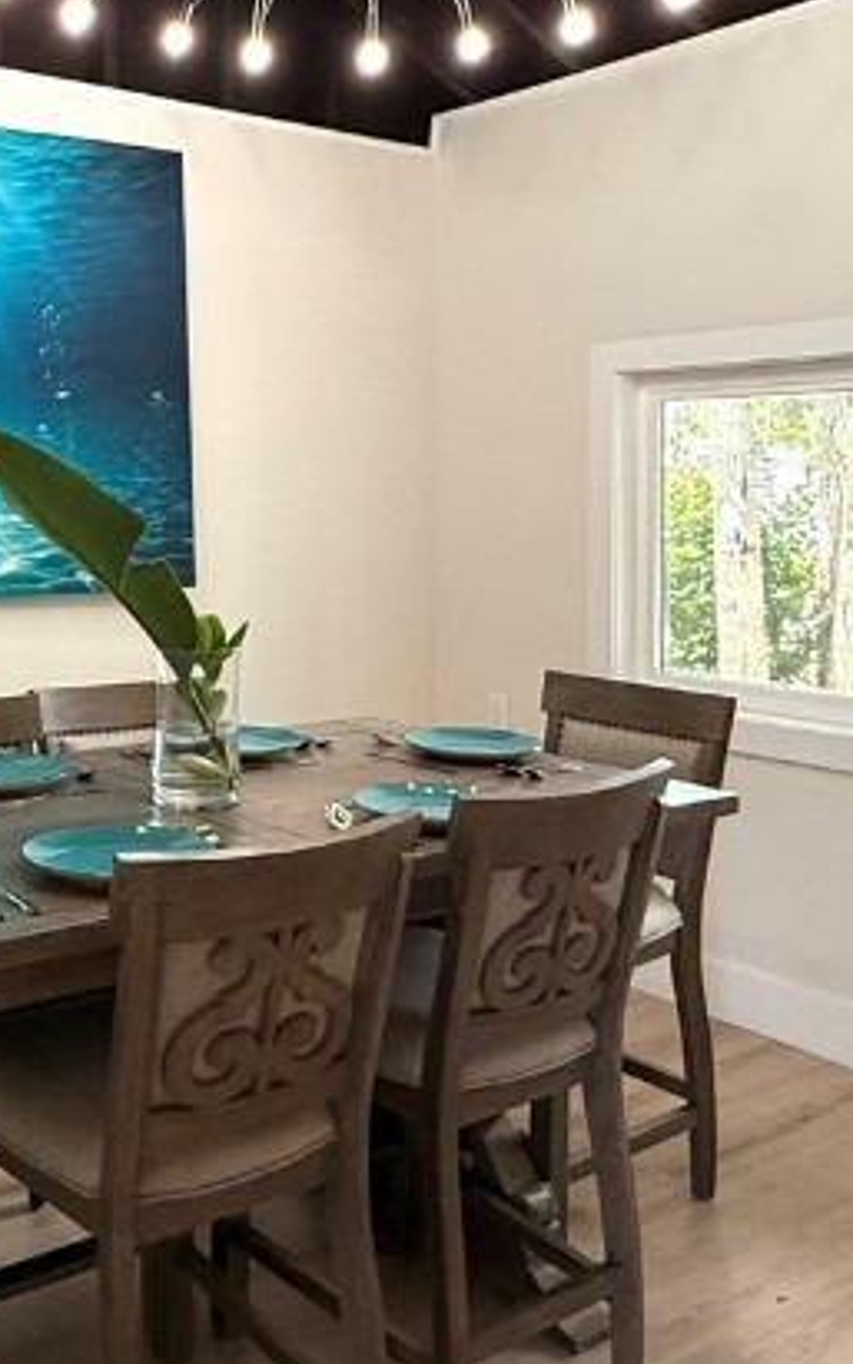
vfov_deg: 52.2
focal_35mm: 37
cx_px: 113
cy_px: 508
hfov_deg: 33.0
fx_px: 1376
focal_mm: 2.22
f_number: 2.2
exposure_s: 1/120
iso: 400
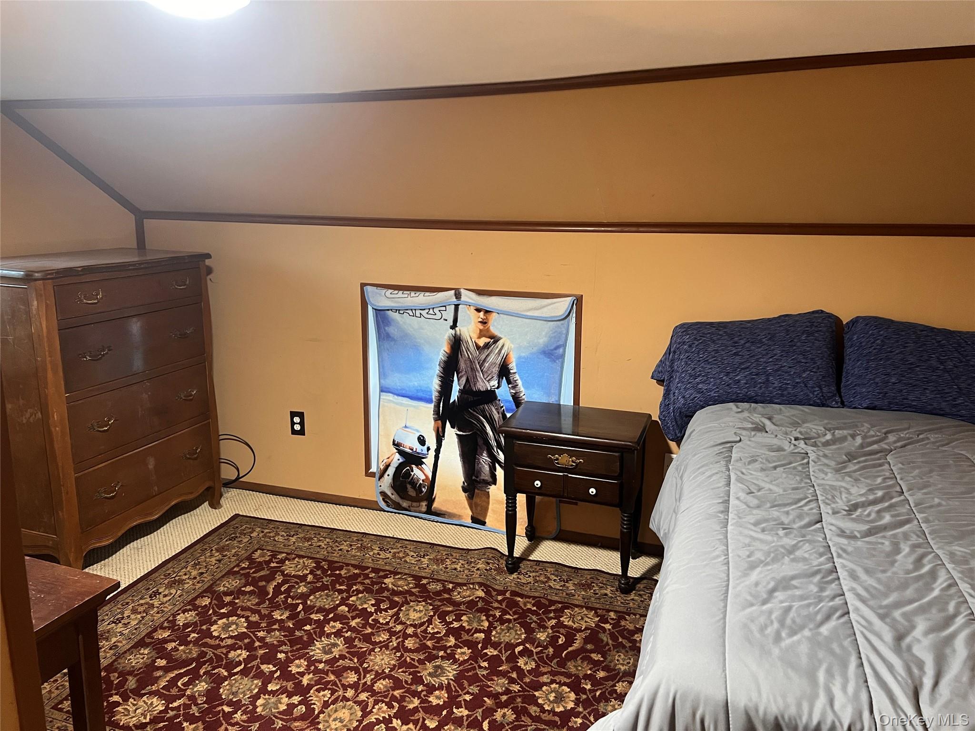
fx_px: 732
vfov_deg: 53.1
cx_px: 488
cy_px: 366
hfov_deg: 67.3
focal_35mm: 26
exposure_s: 1/60
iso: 400
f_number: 1.5
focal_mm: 5.7
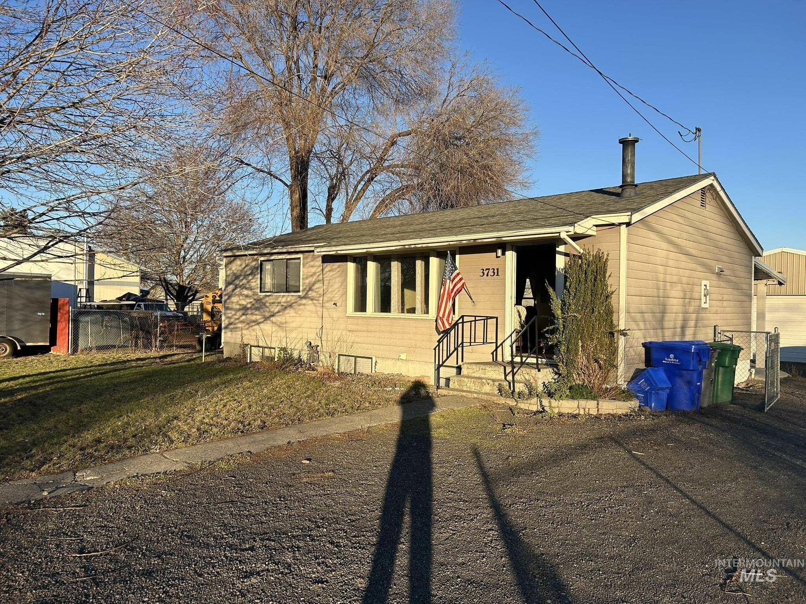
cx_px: 403
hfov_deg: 67.3
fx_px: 605
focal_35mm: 26
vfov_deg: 53.1
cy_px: 302
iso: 50
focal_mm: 5.7
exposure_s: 1/2571
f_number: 1.5
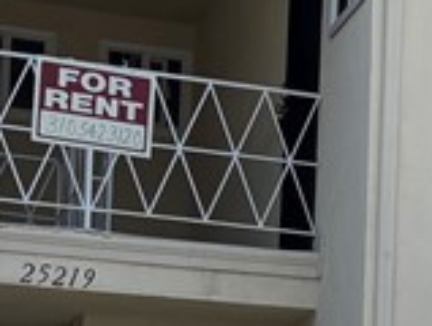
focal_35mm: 167
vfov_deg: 8.5
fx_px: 2089
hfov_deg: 10.8
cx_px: 859
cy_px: 603
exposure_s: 1/3534
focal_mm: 5.96
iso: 50
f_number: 1.6
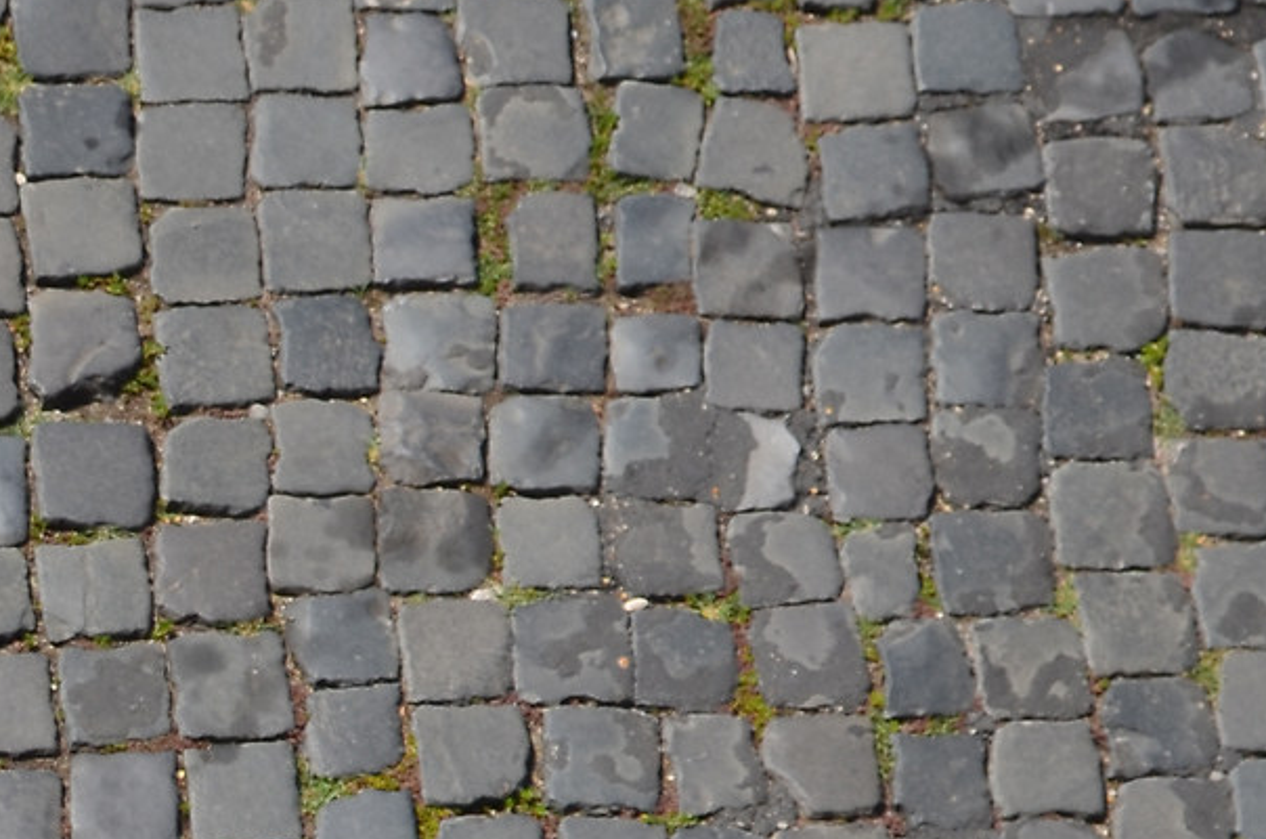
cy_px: 1203
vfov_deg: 4.4
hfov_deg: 6.5
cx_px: -989
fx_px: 10879
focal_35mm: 310
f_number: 11
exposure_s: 1/160
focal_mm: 52
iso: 100
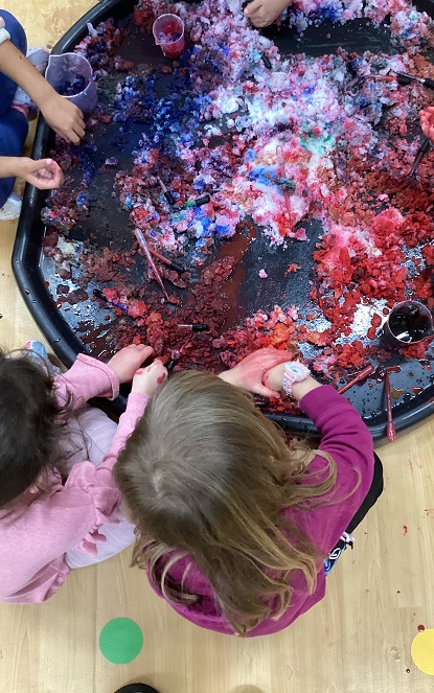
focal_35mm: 33
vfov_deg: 58.1
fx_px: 624
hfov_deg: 38.3
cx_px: 233
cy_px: 346
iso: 250
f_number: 2.4
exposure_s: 1/60
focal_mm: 3.3
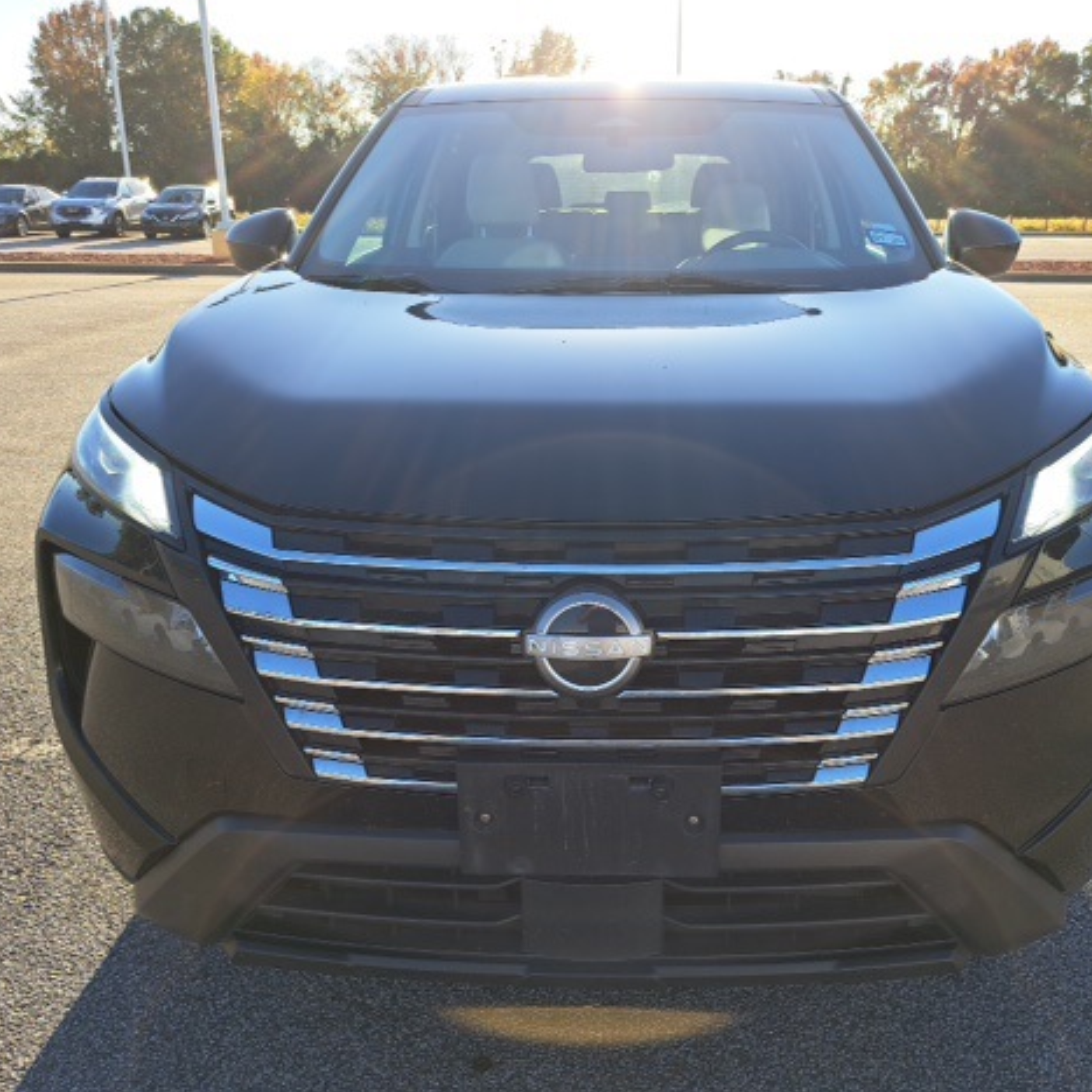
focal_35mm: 29
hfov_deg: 55.6
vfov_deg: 55.6
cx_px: 590
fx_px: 1035
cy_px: 555
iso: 50
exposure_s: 1/423
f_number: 1.8
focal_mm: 5.23
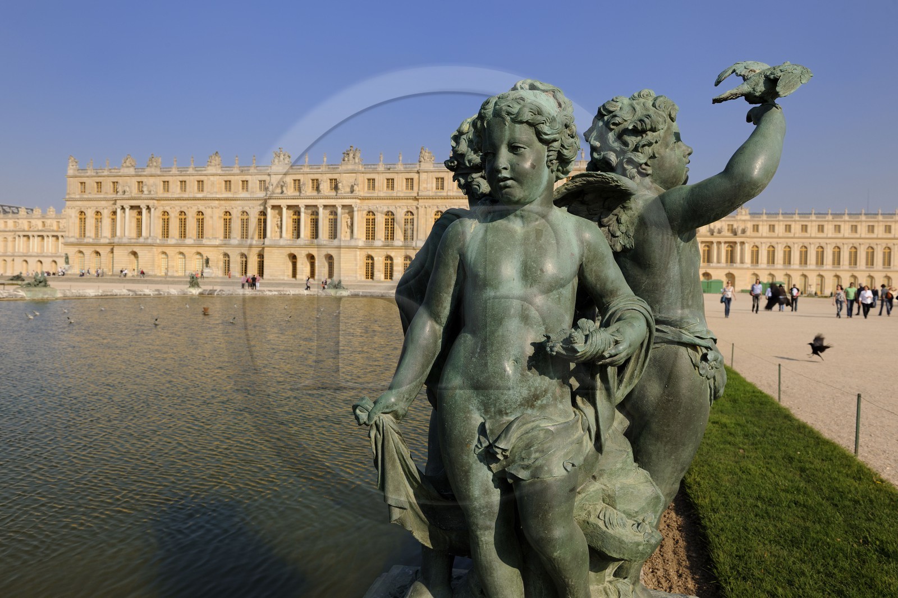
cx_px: 449
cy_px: 299
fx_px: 723
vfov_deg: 44.9
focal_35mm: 29
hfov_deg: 63.7
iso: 100
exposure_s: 1/160
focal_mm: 29
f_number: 10
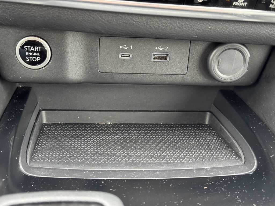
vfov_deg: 30.3
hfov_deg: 39.7
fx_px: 381
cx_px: 138
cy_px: 103
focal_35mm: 48
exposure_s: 1/59
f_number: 1.78
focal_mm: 6.76
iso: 250
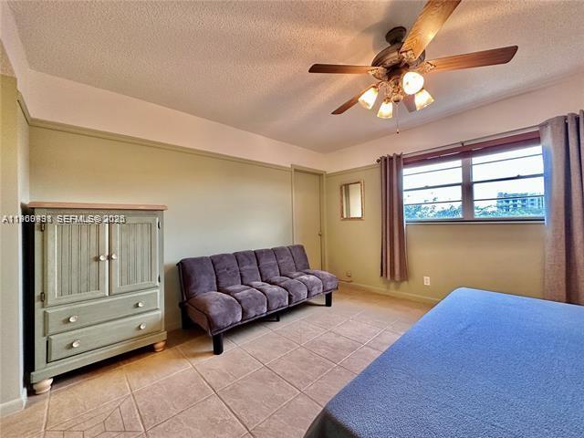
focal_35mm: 14
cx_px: 292
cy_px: 219
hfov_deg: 102.1
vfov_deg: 85.7
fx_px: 236
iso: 320
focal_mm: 2.22
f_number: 2.2
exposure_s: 1/60
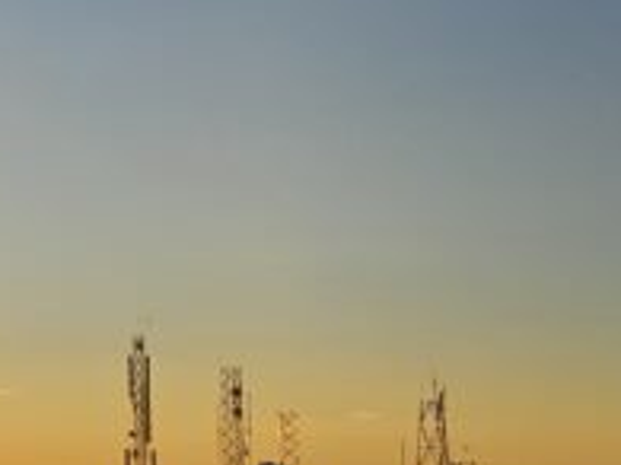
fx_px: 2169
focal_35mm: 121
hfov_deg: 13.1
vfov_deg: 12.2
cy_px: 201
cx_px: -780
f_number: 1.7
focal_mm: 6.3
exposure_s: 1/934
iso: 10
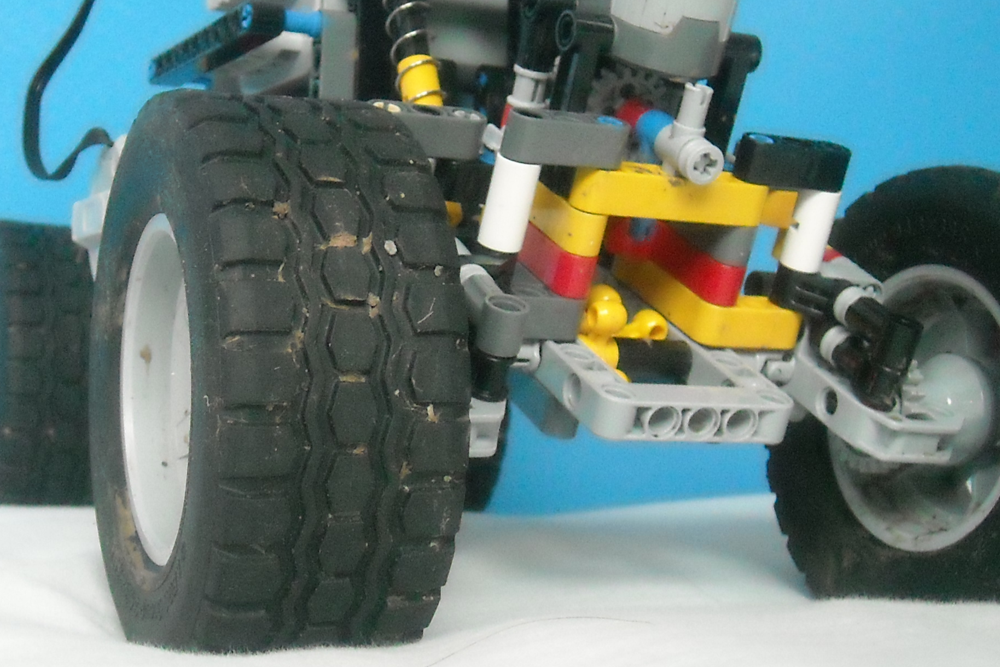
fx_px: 1806
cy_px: 302
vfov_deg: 20.9
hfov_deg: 30.7
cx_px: 326
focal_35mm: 65
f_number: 2.8
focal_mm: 5.7
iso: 702
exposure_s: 1/8
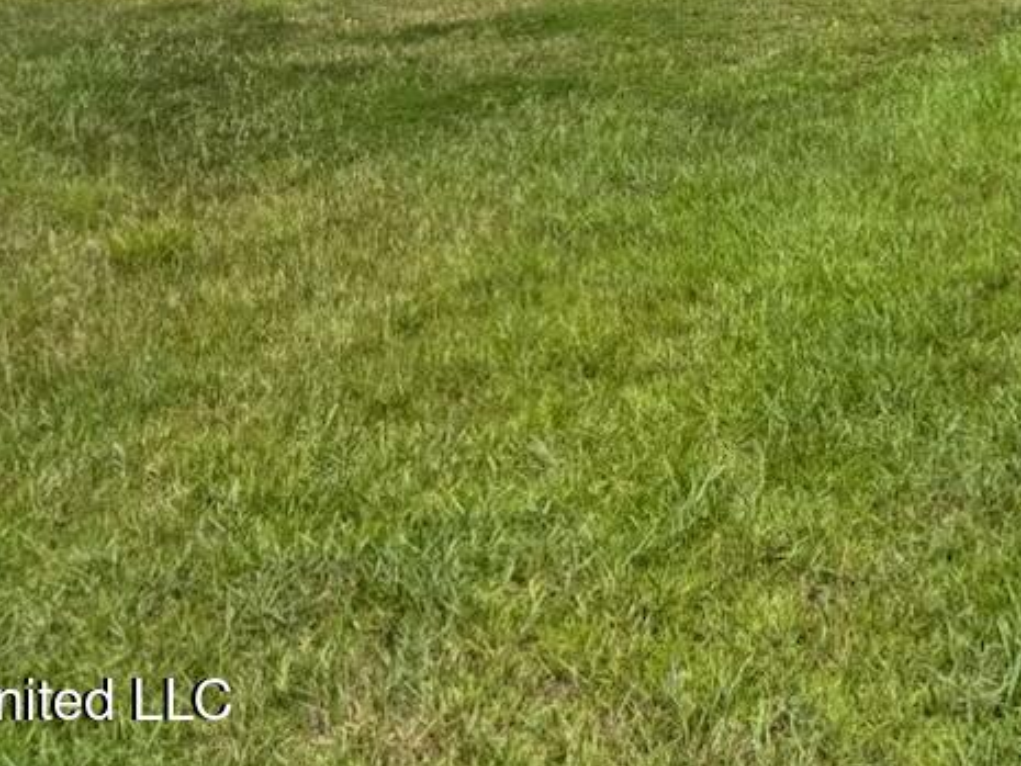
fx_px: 1947
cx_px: 1212
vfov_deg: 20.2
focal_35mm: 66
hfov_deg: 26.3
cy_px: -261
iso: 80
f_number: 1.78
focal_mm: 6.76
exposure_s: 1/4950
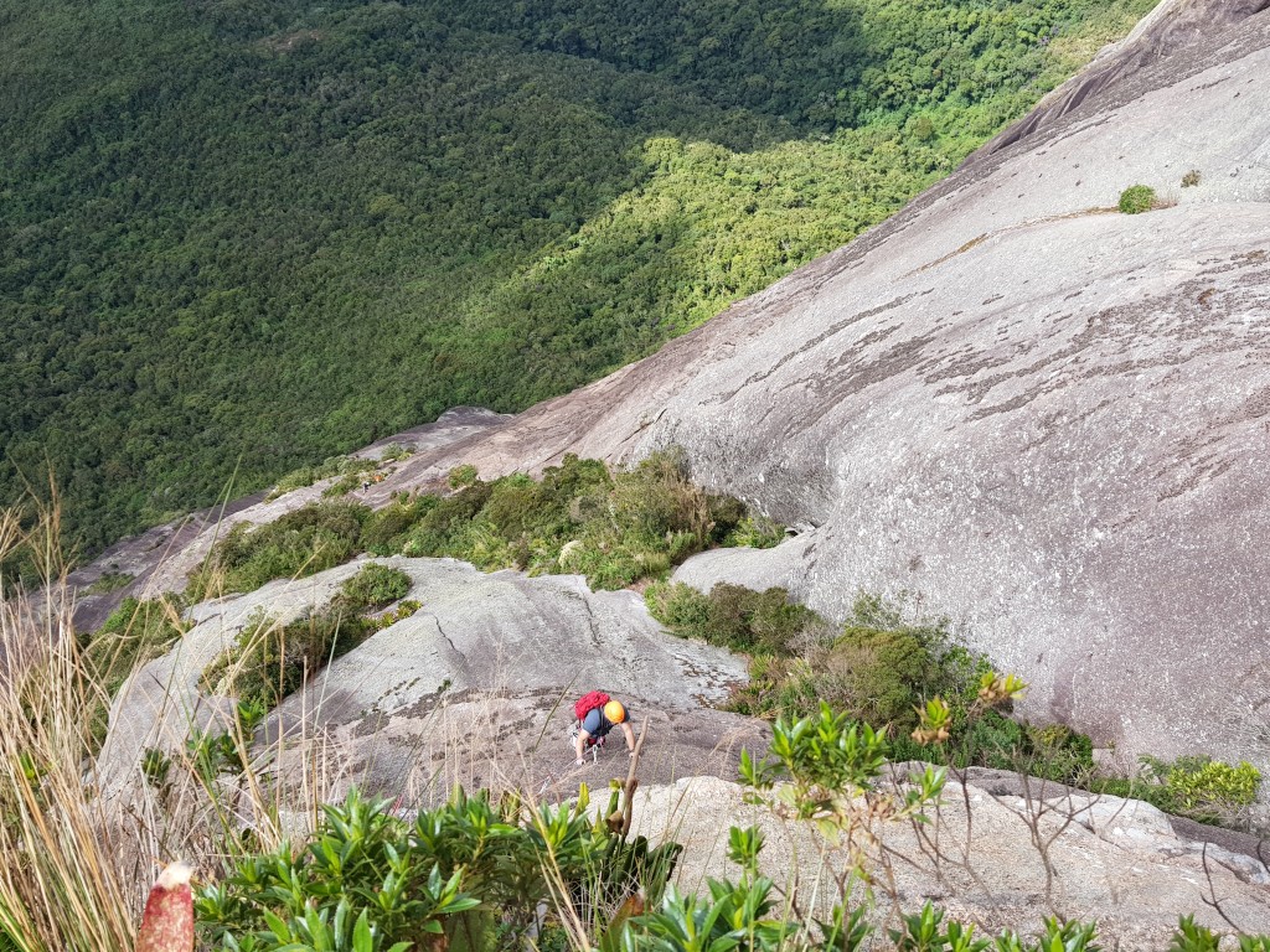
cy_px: 476
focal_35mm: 26
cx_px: 635
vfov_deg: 53.1
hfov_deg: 67.3
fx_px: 954
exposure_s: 1/948
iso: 40
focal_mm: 4.2
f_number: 1.7
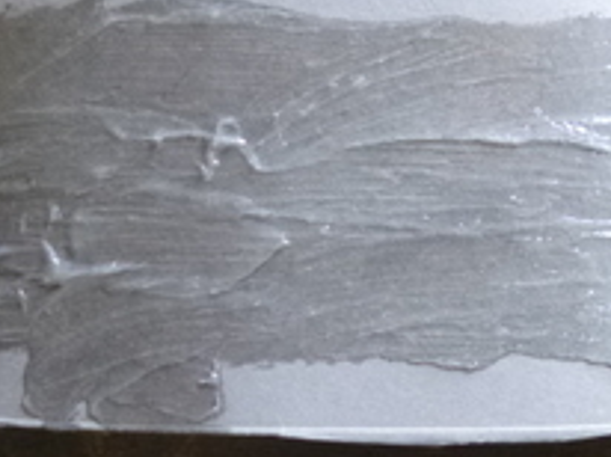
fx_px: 987
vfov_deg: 26.0
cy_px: 193
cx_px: 415
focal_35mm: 56
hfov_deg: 34.0
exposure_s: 1/50
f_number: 2.5
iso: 400
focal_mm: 4.3
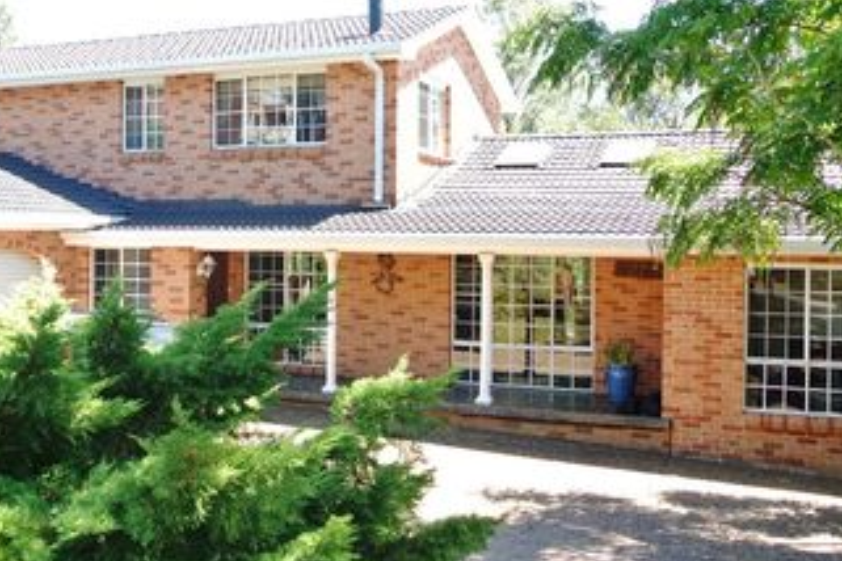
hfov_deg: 46.9
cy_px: 240
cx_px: 310
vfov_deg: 32.6
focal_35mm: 41
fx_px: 959
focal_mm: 10.7
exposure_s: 1/60
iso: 100
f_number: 4.5
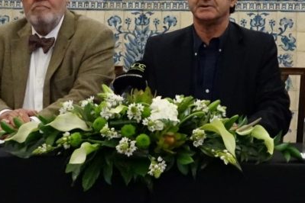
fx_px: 1101
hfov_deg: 15.7
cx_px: 196
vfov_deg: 10.4
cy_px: -46
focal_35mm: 130
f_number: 2.8
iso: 2500
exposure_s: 1/80
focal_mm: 11.77
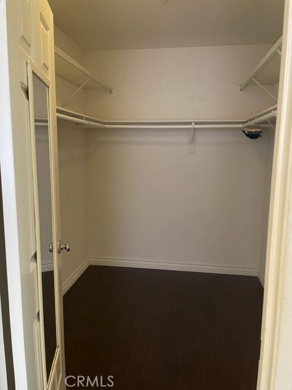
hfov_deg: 53.1
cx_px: 146
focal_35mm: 26
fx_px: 292
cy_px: 195
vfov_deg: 67.3
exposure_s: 1/60
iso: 250
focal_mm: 4.2
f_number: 1.6
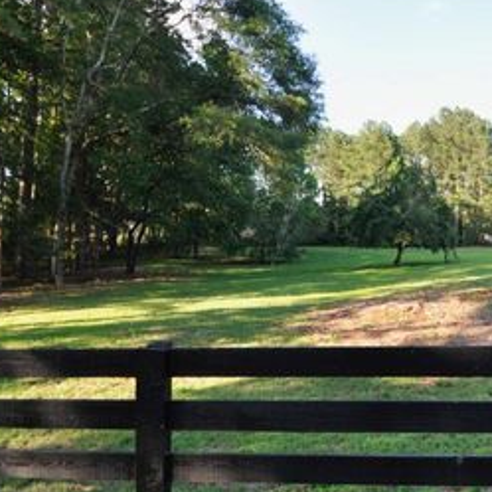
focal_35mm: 29
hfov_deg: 51.2
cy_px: 239
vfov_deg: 54.9
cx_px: 401
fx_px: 473
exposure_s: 1/125
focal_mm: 11.5
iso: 200
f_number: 5.6
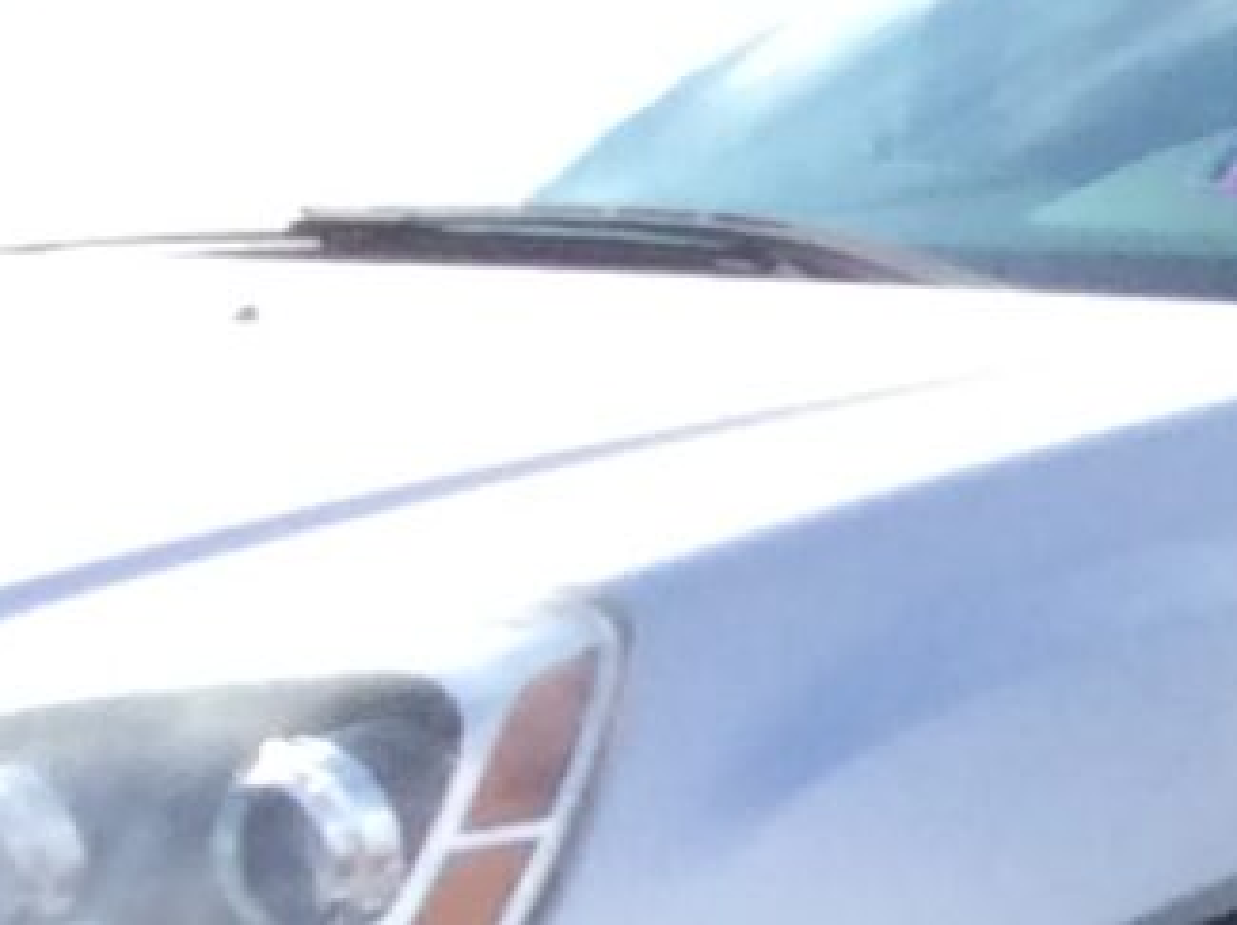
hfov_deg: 6.6
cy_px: 1340
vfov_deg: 5.8
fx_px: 8995
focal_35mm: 252
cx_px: 4613
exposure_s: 1/657
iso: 32
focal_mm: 3.3
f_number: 2.4
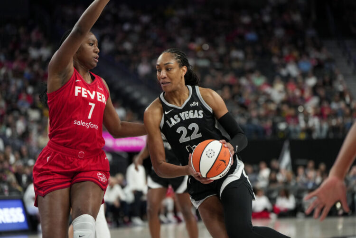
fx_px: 1276
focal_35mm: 129
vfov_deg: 10.6
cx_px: 178
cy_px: 119
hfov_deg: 15.9
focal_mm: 129
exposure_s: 1/1600
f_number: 2.8
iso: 2500
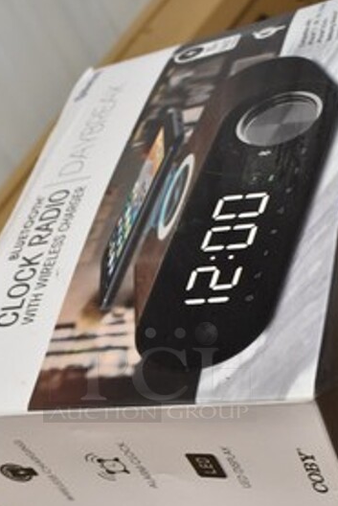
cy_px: 372
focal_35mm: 57
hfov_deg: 23.8
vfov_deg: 34.4
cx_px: 150
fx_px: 801
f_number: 5.6
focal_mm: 22
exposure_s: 1/125
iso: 2000
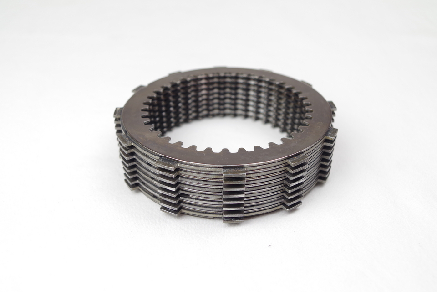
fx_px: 413
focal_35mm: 34
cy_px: 146
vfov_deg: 38.9
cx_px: 218
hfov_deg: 55.8
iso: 100
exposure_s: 1/30
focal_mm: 23.13
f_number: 4
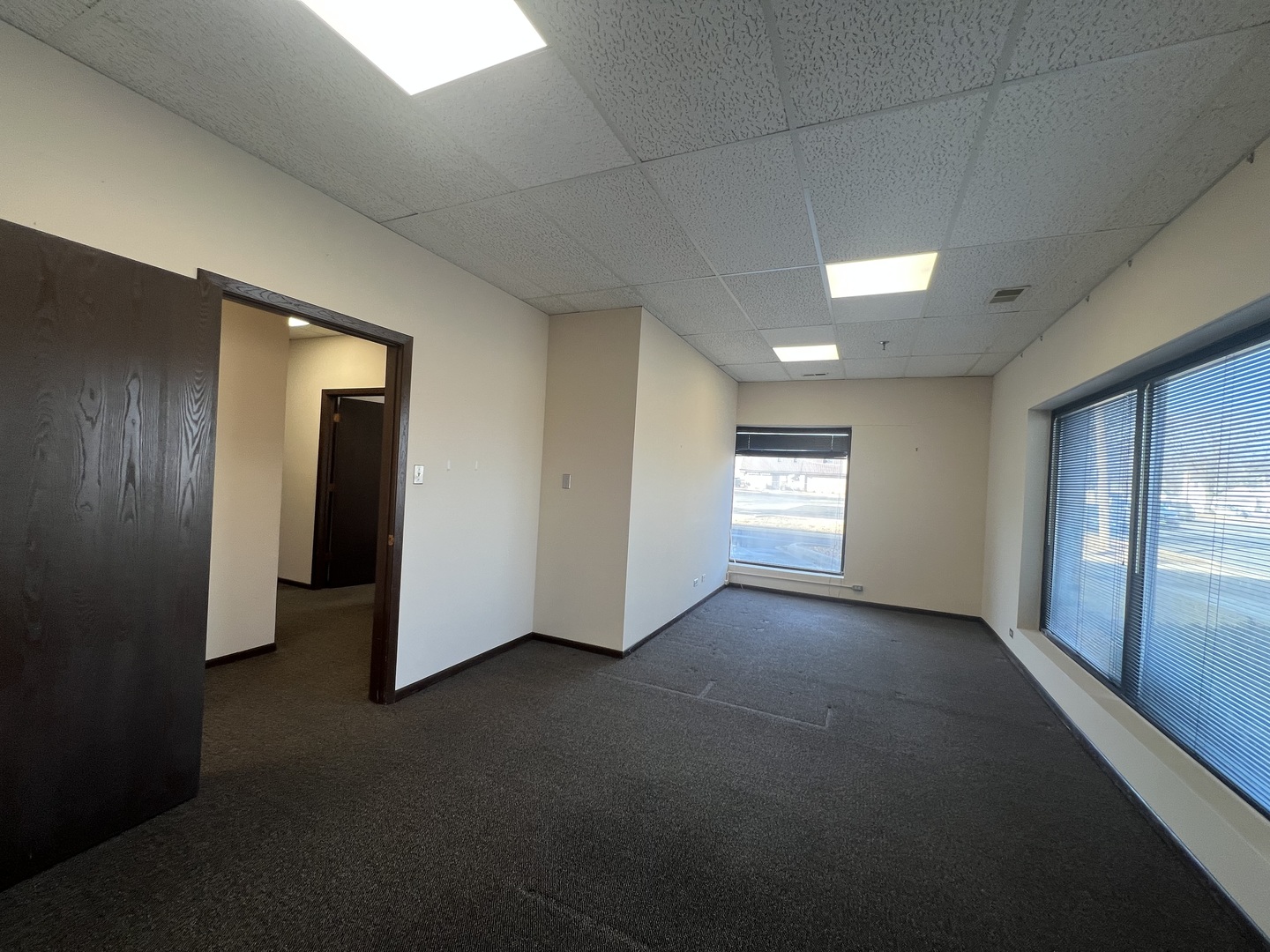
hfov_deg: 106.2
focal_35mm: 13
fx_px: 477
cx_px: 635
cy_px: 476
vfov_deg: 89.9
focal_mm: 1.57
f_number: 1.8
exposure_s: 1/120
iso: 64
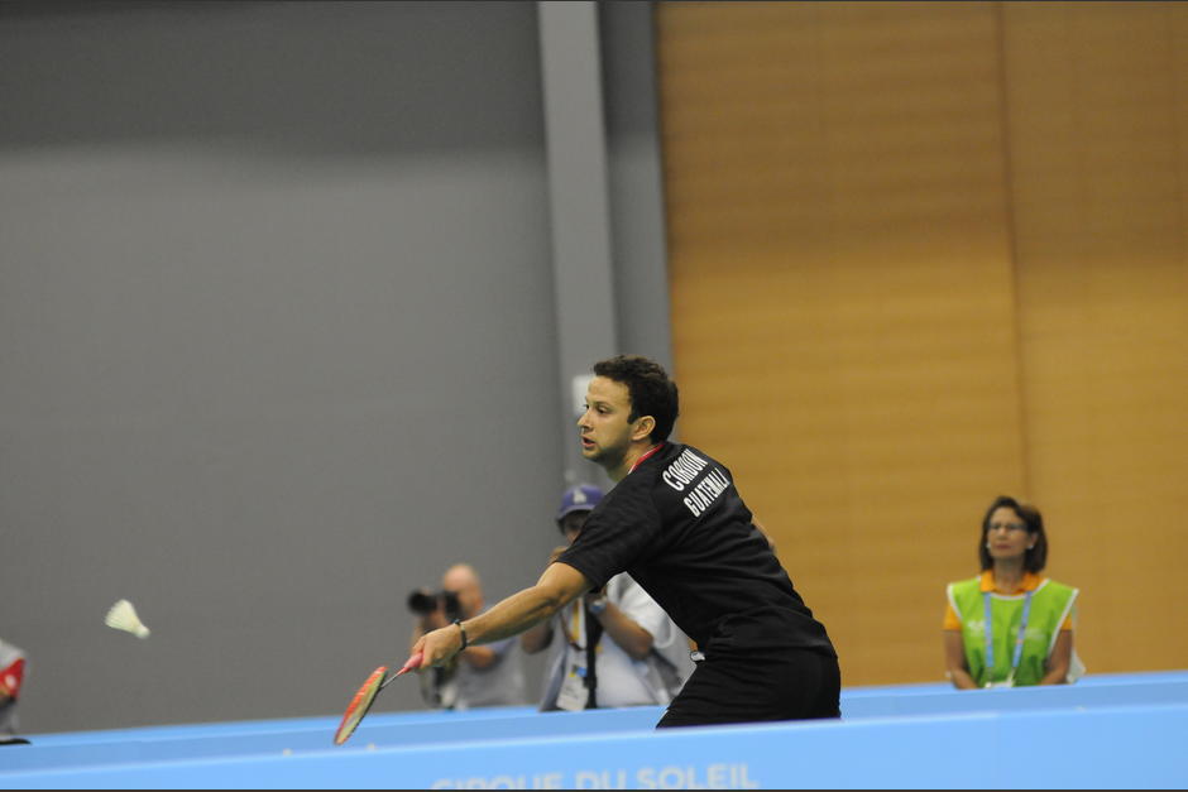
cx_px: 594
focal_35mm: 218
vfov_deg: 6.3
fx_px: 7178
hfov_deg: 9.5
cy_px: 396
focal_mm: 145
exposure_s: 1/400
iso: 2000
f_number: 3.5
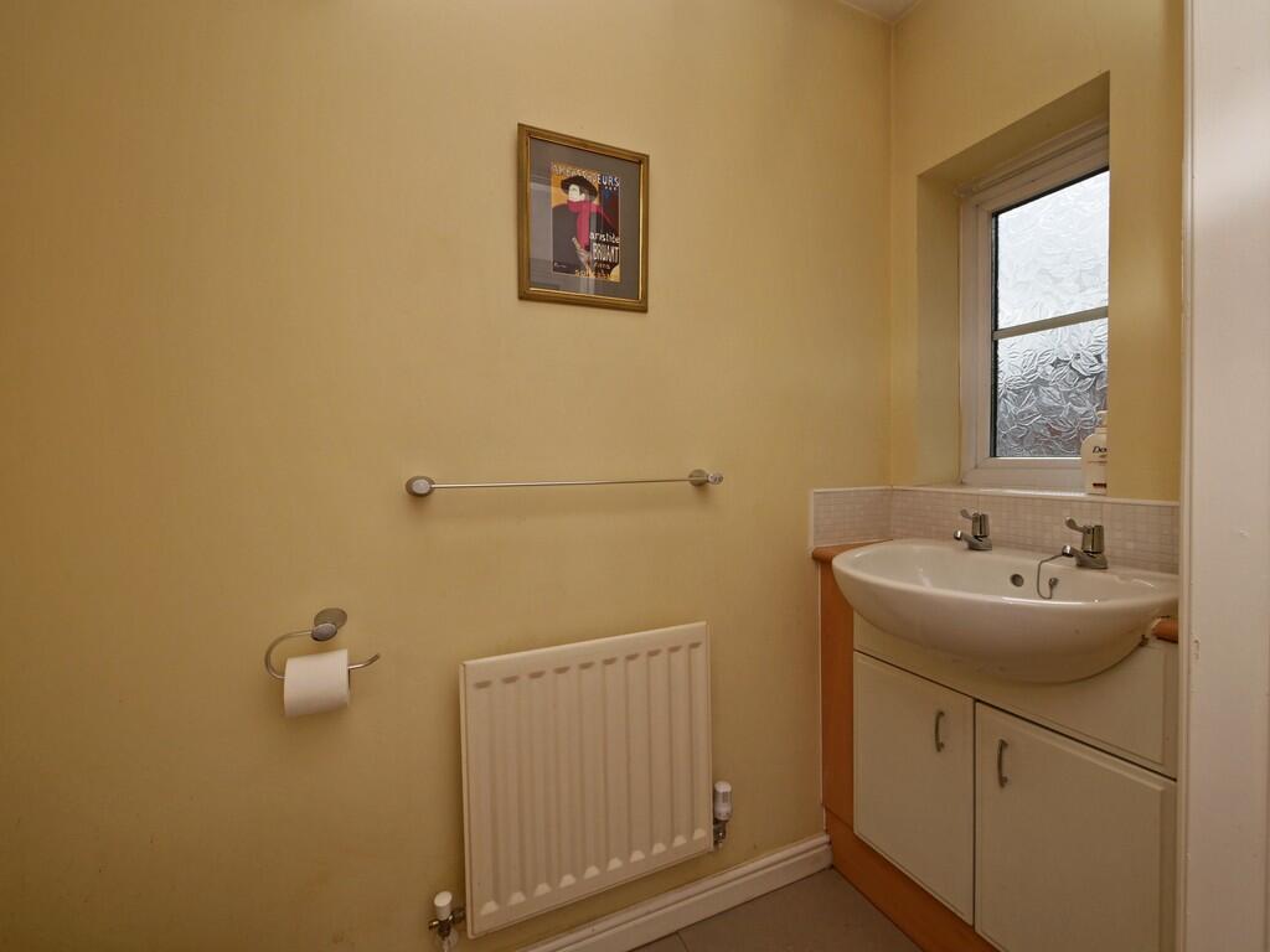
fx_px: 514
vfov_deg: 85.7
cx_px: 635
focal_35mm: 14
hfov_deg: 102.1
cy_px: 476
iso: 200
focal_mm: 7
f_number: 9
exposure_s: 1/125
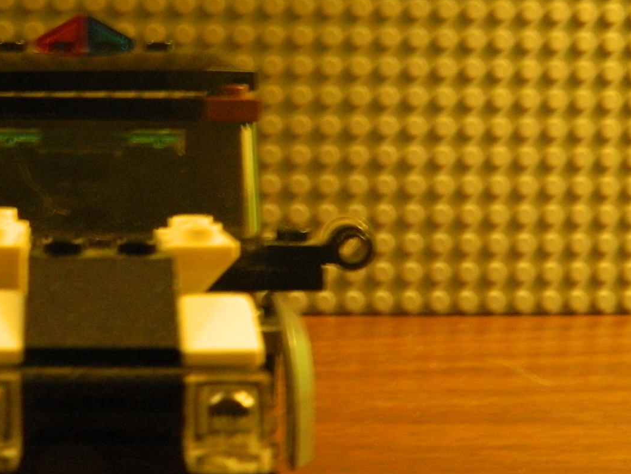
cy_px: 236
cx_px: 150
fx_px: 1094
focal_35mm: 60
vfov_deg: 24.4
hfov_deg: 31.5
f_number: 3.2
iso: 400
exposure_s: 1/15
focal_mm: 5.6
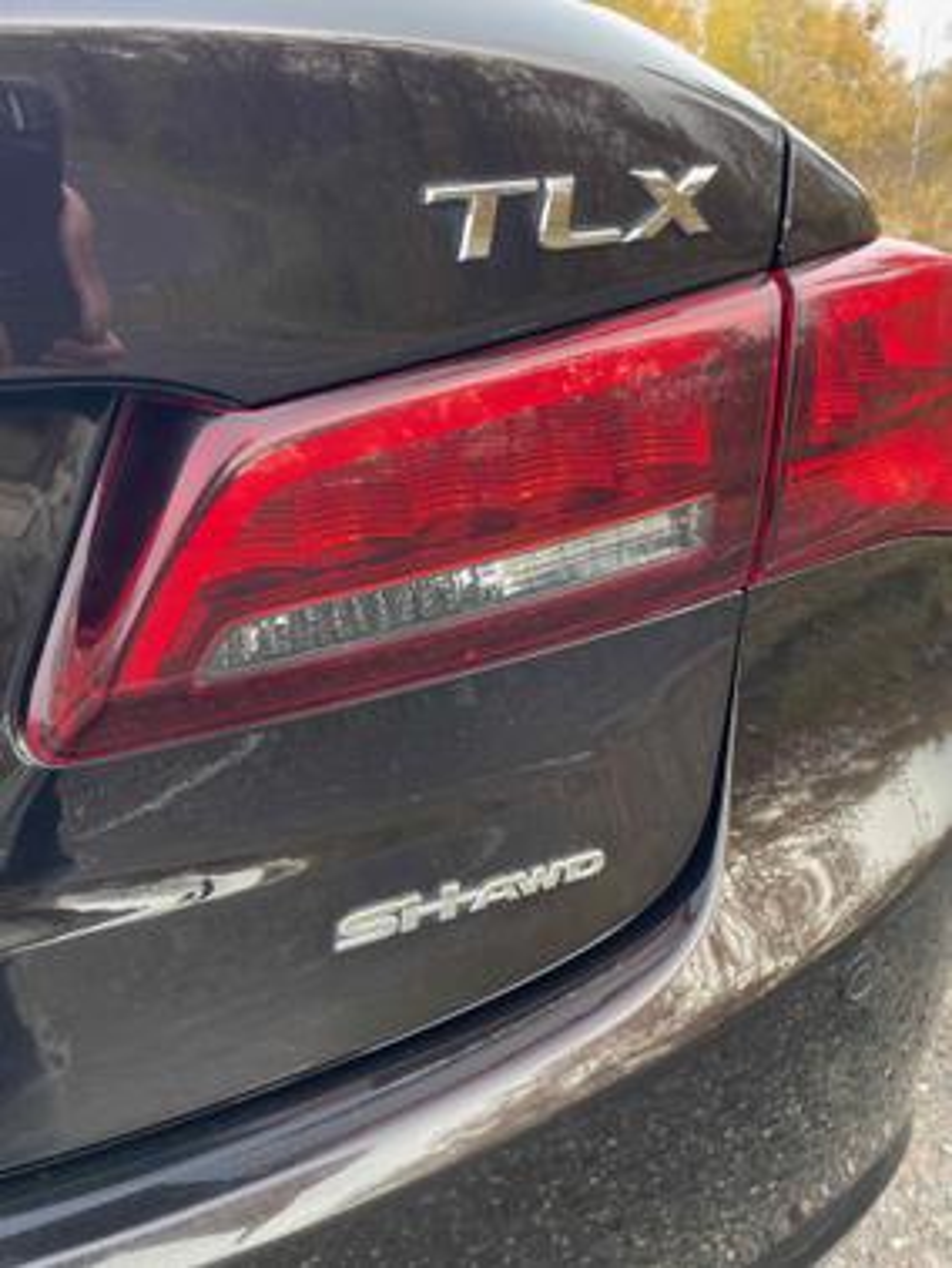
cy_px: 634
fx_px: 952
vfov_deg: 67.3
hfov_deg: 53.1
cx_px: 476
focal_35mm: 26
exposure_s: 1/121
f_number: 1.6
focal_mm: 4.2
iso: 64
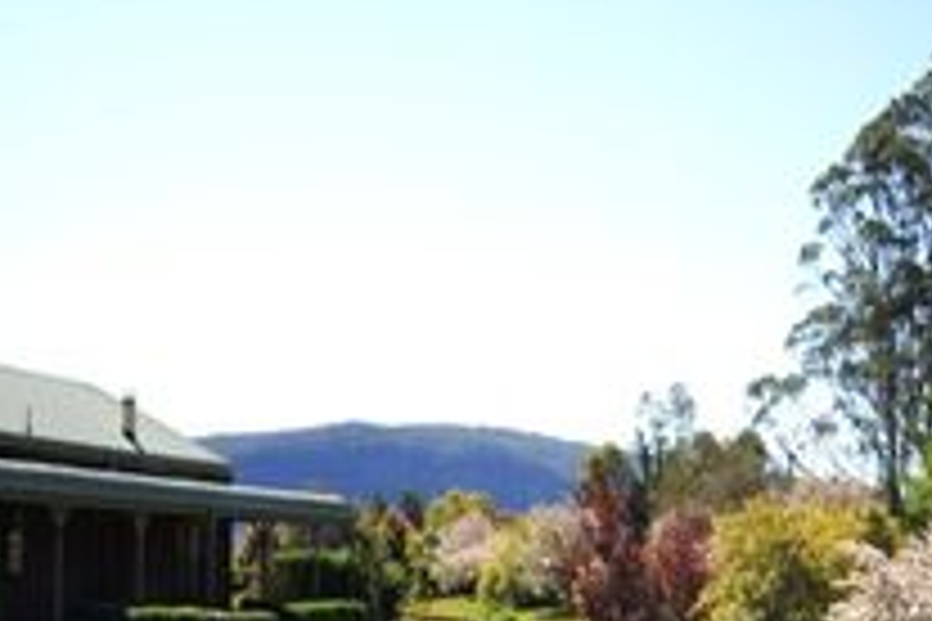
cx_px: 581
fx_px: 1760
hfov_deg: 29.5
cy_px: 331
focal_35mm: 68
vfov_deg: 20.0
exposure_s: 1/200
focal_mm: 20
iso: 100
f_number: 5.6
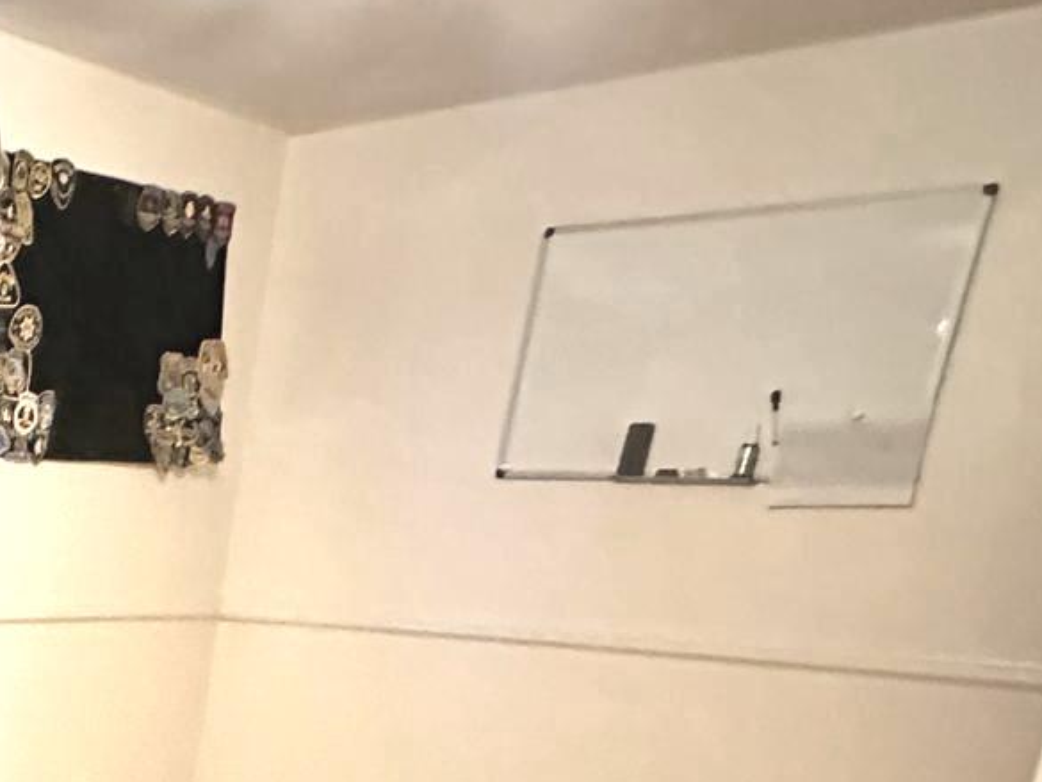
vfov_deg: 25.9
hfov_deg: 30.8
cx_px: -299
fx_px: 1475
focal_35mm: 49
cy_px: 989
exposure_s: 1/30
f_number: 2.2
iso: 1250
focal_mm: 2.22
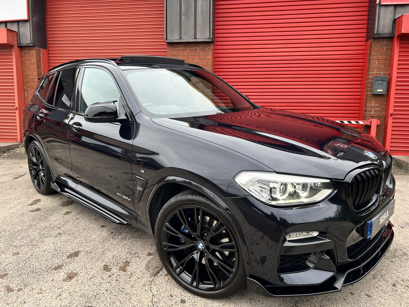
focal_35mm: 26
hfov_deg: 67.3
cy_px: 154
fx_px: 307
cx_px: 204
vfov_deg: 53.1
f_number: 1.5
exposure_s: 1/184
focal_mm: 5.7
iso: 40
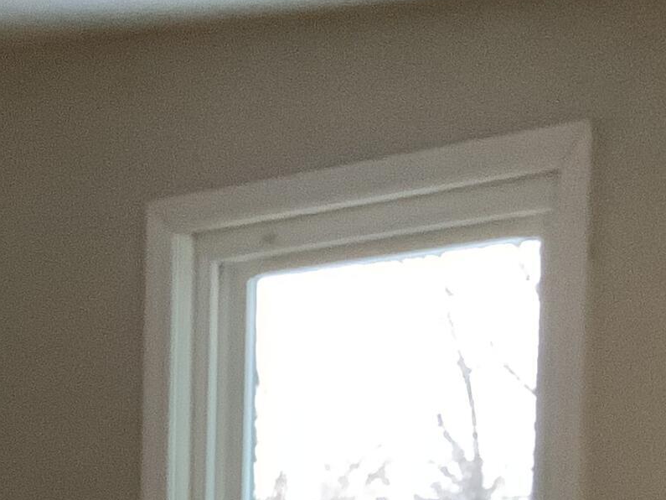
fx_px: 2251
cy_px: 815
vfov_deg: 11.9
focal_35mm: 117
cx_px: -329
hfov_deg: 15.5
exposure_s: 1/50
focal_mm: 3.3
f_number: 2.4
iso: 400
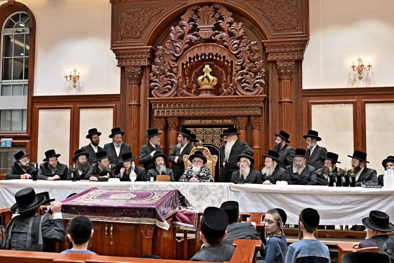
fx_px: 394
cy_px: 132
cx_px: 197
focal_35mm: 36
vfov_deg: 36.8
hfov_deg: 53.1
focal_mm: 24
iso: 1250
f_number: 4
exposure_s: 1/250
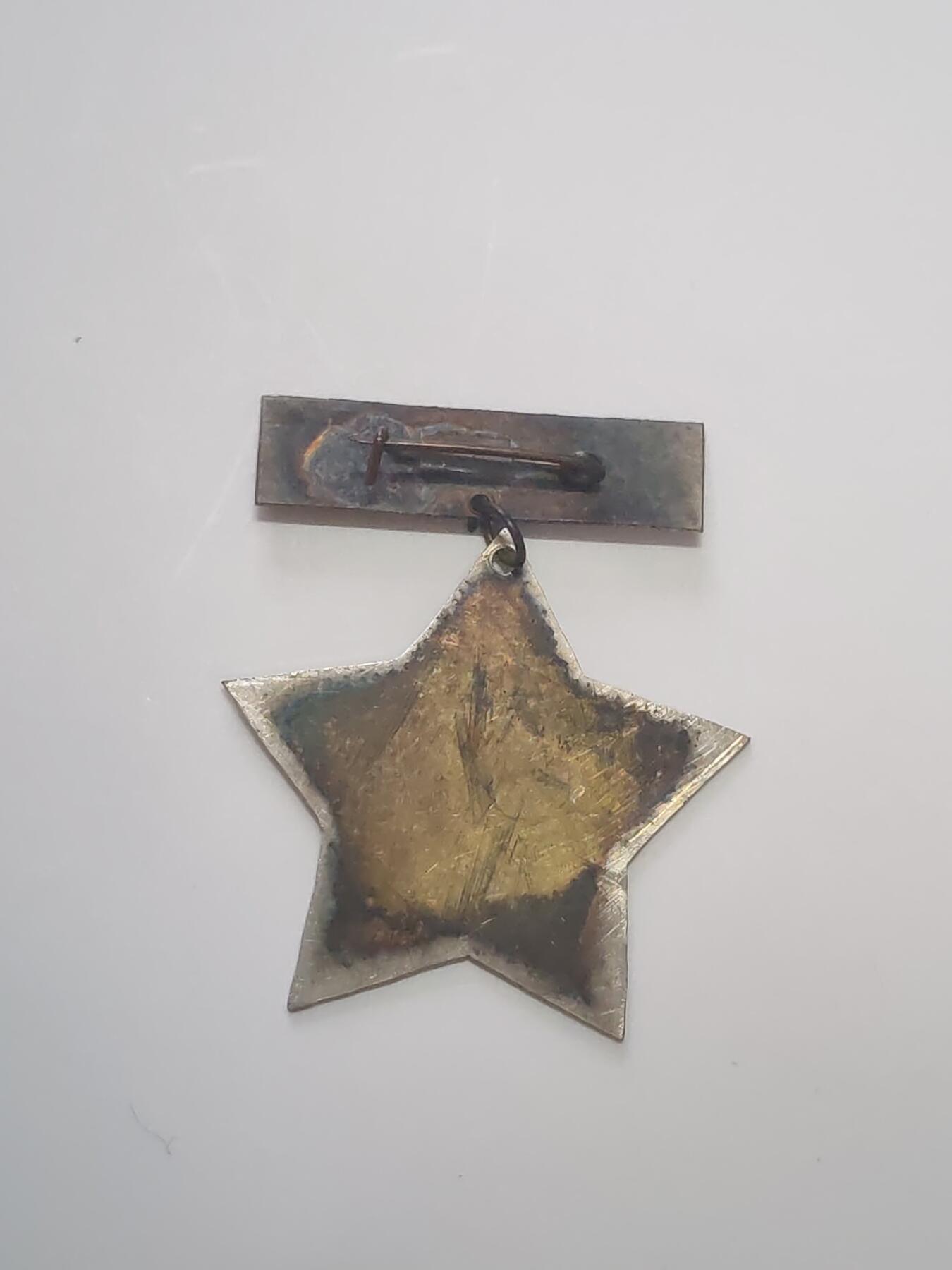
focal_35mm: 68
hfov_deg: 21.6
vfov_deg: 28.6
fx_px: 2493
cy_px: 635
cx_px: 476
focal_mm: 5.52
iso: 800
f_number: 1.95
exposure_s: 1/50
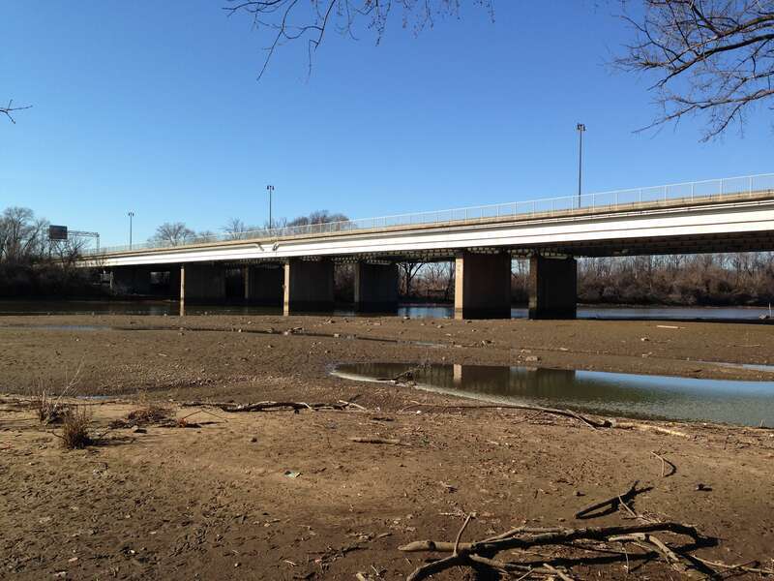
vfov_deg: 42.9
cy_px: 290
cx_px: 387
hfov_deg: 55.4
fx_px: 738
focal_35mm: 33
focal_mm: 4.12
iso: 50
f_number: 2.4
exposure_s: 1/1261
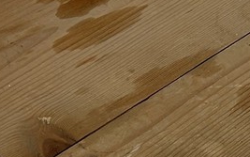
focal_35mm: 165
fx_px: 1124
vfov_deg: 7.6
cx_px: 84
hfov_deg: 12.7
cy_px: 318
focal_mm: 5.7
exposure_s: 1/2353
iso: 50
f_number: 1.5
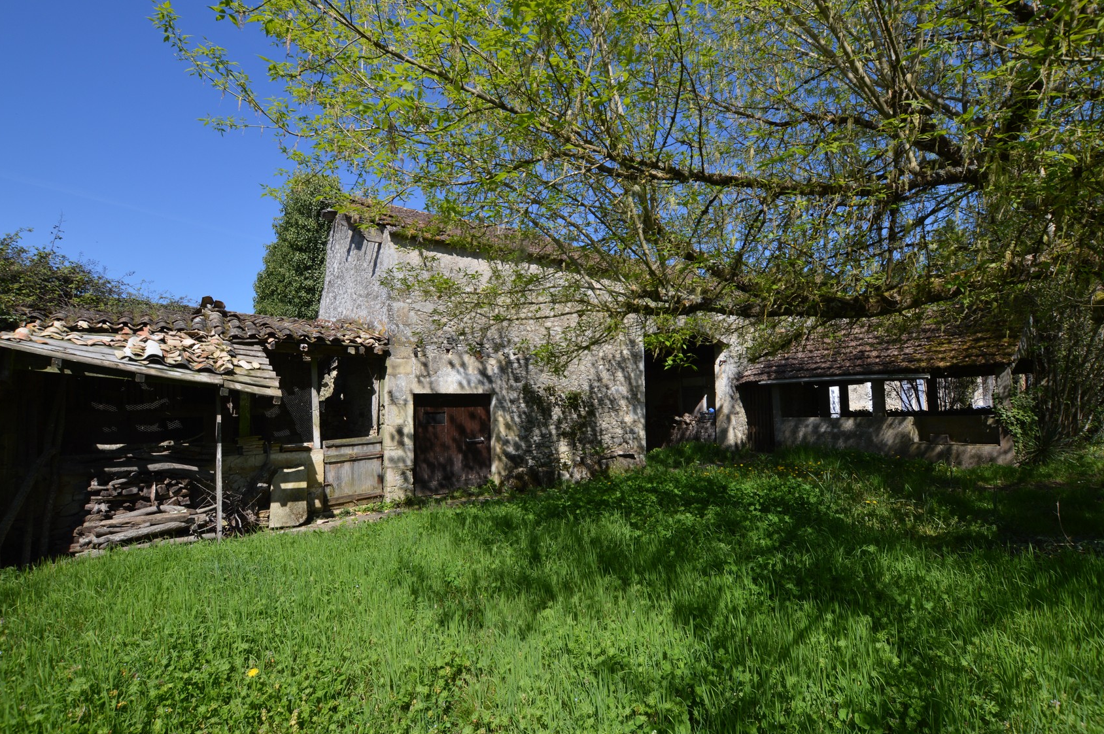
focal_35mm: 16
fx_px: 490
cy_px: 373
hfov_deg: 96.8
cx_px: 561
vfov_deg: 73.6
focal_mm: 10
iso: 100
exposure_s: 1/200
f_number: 7.1
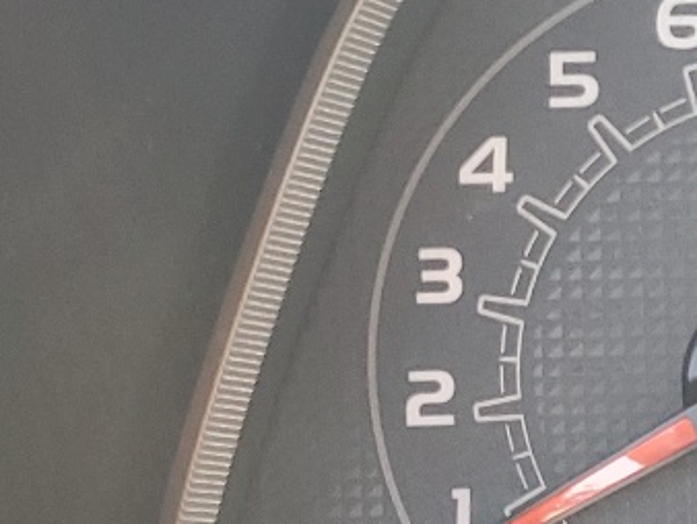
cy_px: 161
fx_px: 2478
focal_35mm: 123
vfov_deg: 12.0
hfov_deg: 13.3
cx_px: 1487
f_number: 1.5
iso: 59
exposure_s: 1/120
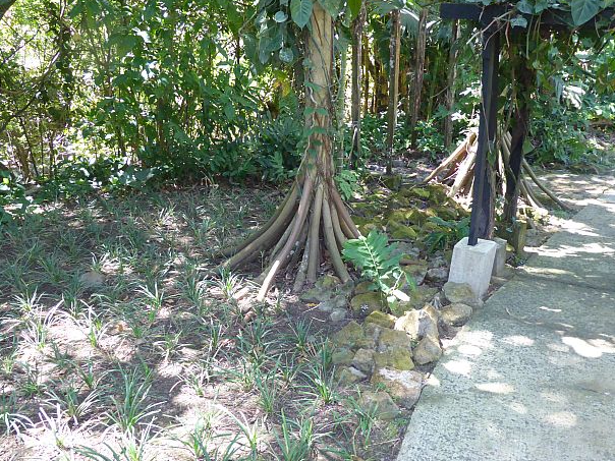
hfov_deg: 51.4
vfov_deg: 39.7
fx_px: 640
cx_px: 309
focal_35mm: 36
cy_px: 233
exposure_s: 1/60
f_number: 3.6
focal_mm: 5.8
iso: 400
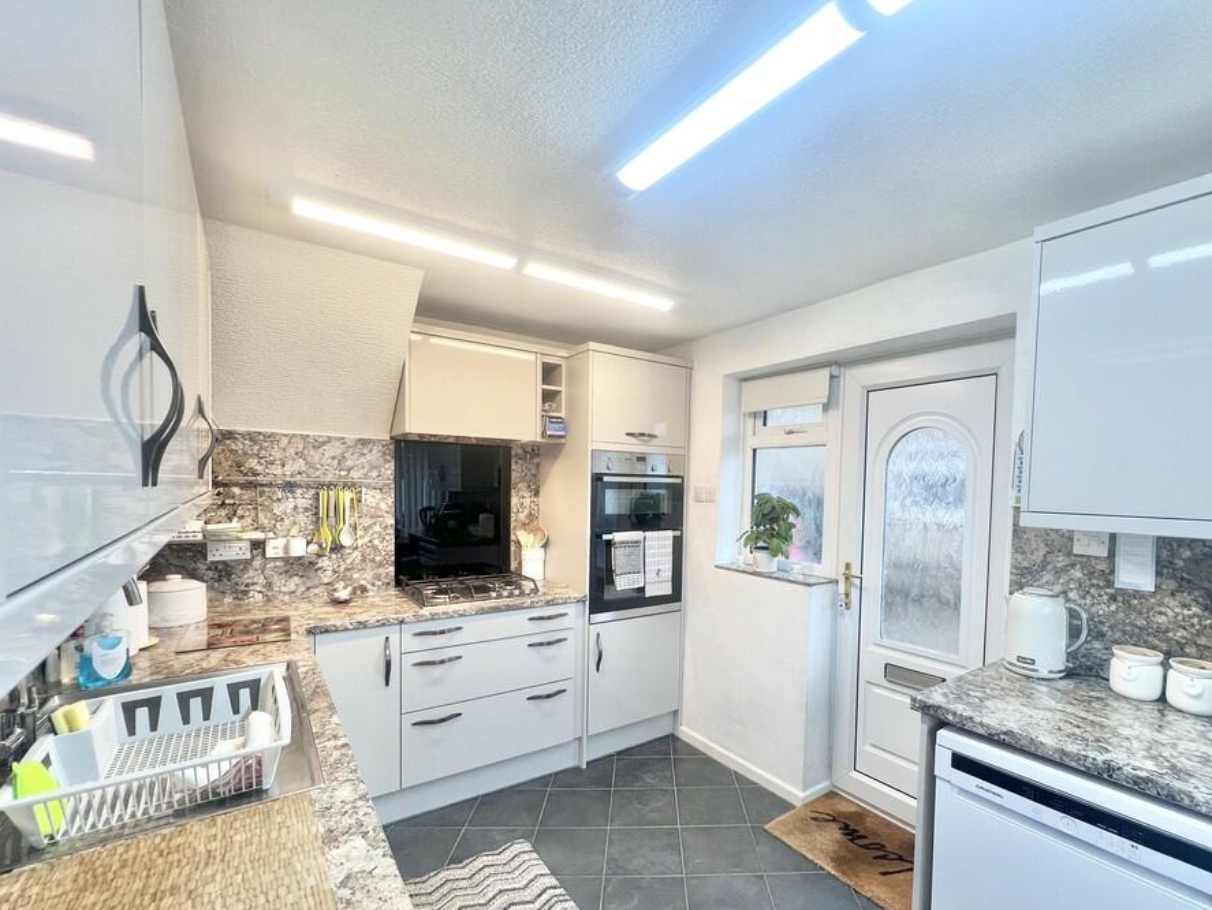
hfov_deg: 97.8
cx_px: 671
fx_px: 525
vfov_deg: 81.3
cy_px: 516
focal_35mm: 15
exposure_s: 1/100
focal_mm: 1.57
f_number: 1.8
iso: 80
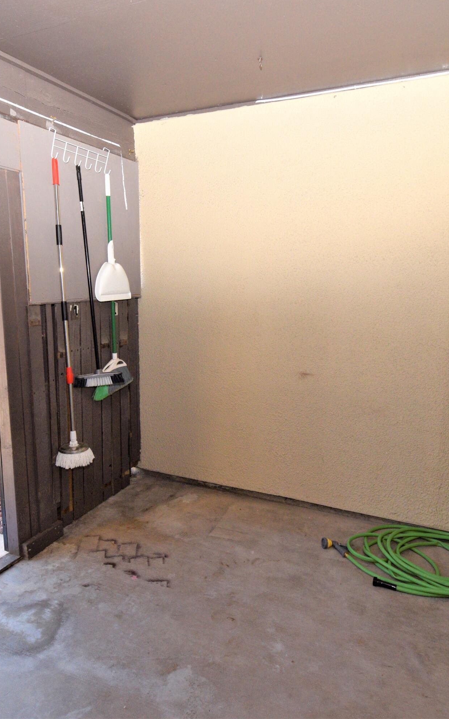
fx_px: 450
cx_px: 213
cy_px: 359
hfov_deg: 53.0
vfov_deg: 77.2
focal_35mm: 23
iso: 800
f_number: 9
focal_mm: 10
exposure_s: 1/125
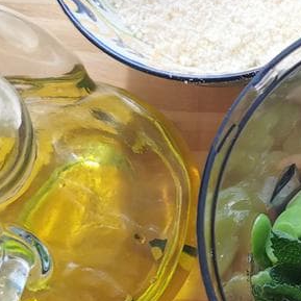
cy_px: 290
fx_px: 974
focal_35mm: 99
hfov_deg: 16.8
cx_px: 356
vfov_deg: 17.2
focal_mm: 5.56
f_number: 1.6
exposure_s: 1/100
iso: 80
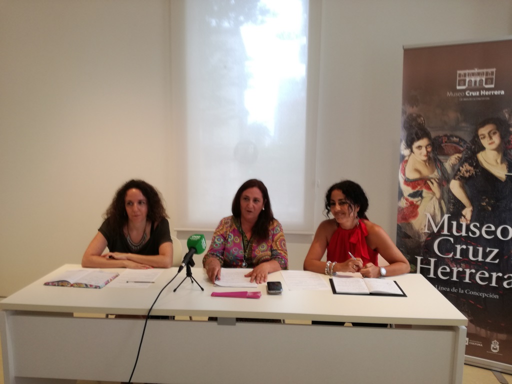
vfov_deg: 51.4
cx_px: 256
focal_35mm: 27
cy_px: 192
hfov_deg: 65.3
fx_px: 399
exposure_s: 1/33.3
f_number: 2
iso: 64
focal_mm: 3.79
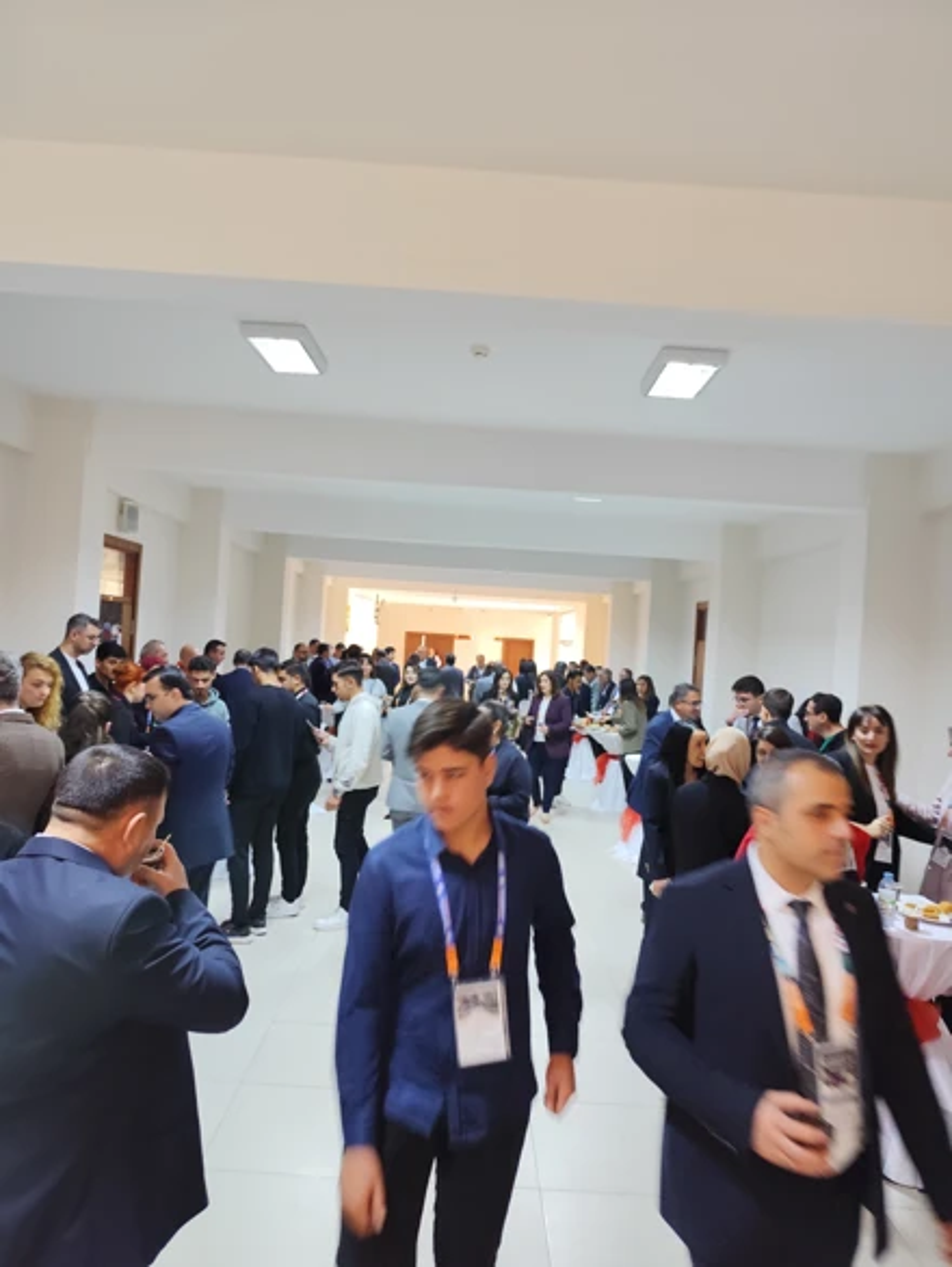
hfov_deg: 58.9
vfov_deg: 73.9
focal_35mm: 23
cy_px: 634
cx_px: 476
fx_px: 843
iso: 640
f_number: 1.65
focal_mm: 6.14
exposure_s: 1/20
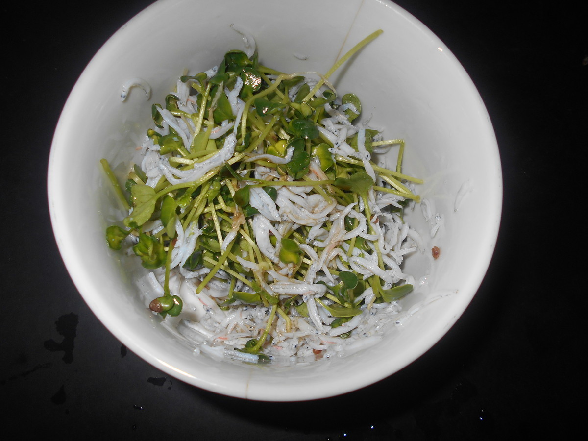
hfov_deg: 67.3
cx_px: 294
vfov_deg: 53.1
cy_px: 220
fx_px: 442
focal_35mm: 26
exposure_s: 1/25
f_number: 8
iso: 80
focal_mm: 4.6
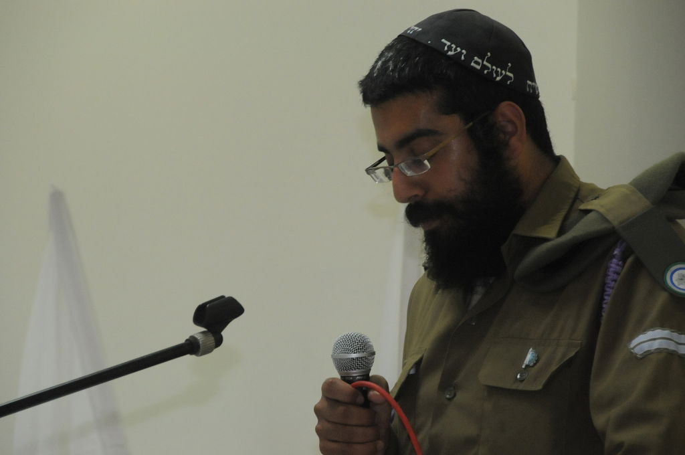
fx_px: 5701
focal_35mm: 300
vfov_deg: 4.6
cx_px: 342
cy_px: 228
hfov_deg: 6.9
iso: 2000
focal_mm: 200
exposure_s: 1/125
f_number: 9
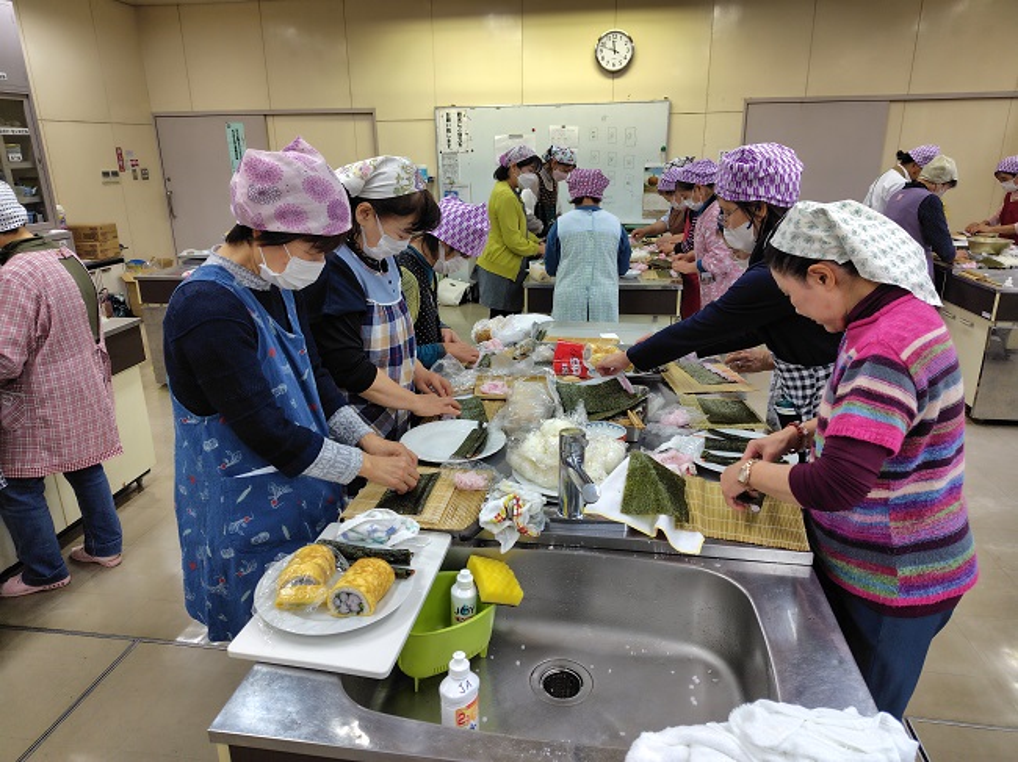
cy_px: 381
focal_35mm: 23
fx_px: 676
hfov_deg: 73.9
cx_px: 509
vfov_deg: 58.8
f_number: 1.9
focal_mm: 5.6
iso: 185
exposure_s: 1/100
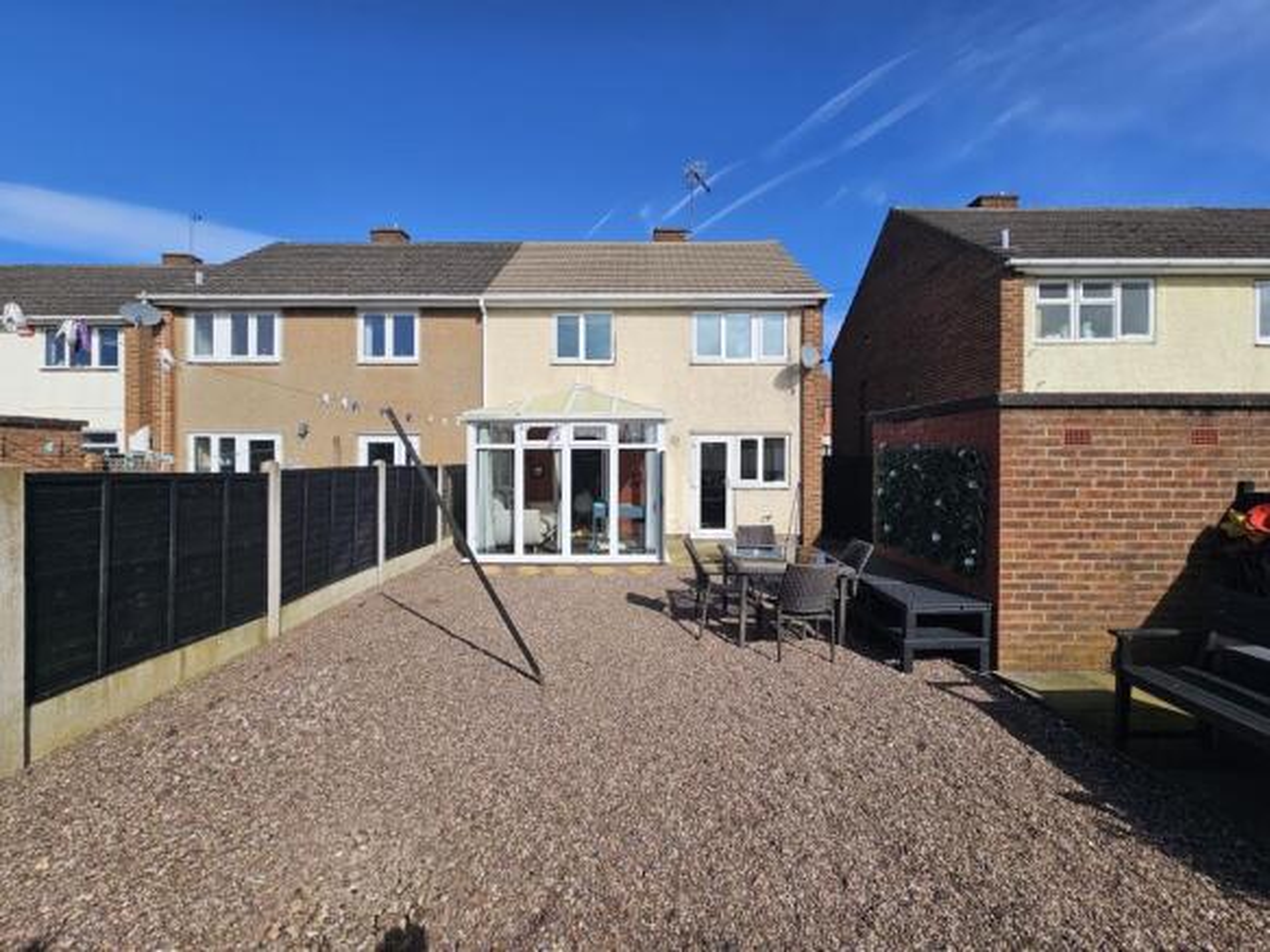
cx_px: 635
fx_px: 477
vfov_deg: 89.9
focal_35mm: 13
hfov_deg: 106.2
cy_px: 476
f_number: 2.2
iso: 50
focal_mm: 2.2
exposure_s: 1/2812
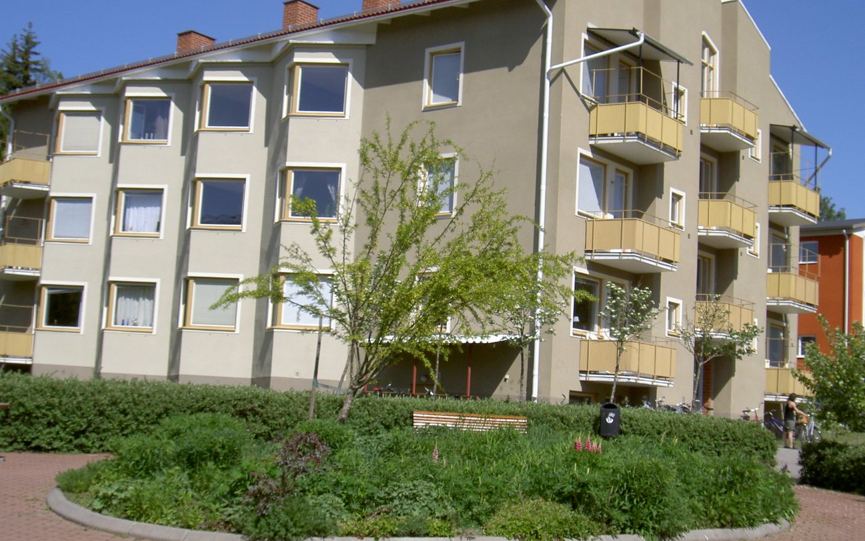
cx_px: 427
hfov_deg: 39.6
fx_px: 1202
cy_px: 281
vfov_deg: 25.3
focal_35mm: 51
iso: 50
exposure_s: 1/640
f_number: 4.7
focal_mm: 8
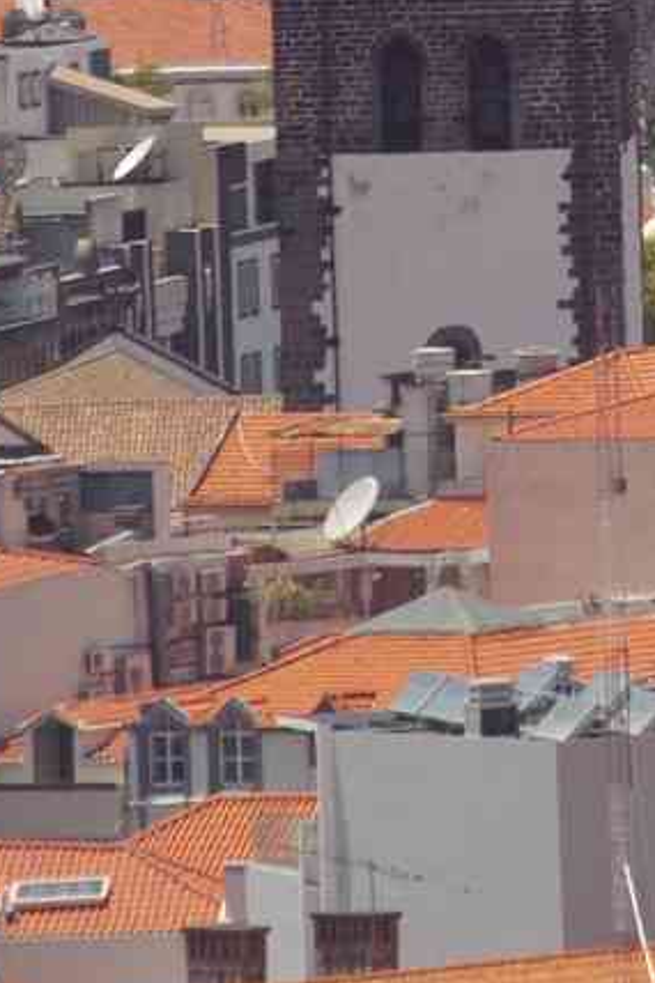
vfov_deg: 2.6
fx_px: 21986
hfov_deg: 1.7
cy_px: 130
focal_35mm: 805
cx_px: 623
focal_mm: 230
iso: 800
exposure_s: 1/250
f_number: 8
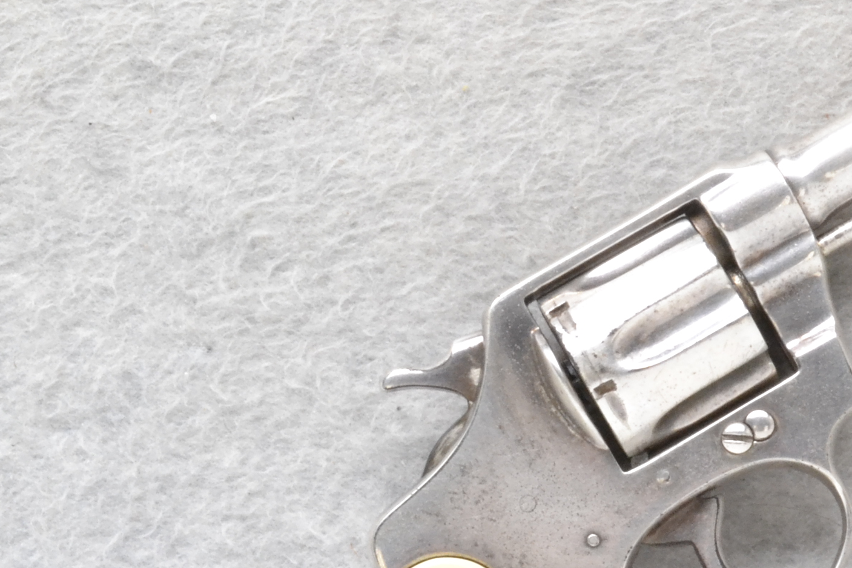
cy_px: 408
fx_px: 3313
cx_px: 788
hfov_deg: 14.5
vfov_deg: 9.8
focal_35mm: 140
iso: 3200
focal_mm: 38
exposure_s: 1/60
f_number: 20
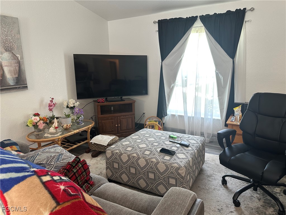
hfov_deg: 71.6
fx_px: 198
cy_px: 108
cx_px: 143
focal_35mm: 24
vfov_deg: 56.8
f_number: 1.78
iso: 160
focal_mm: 6.86
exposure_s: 1/60
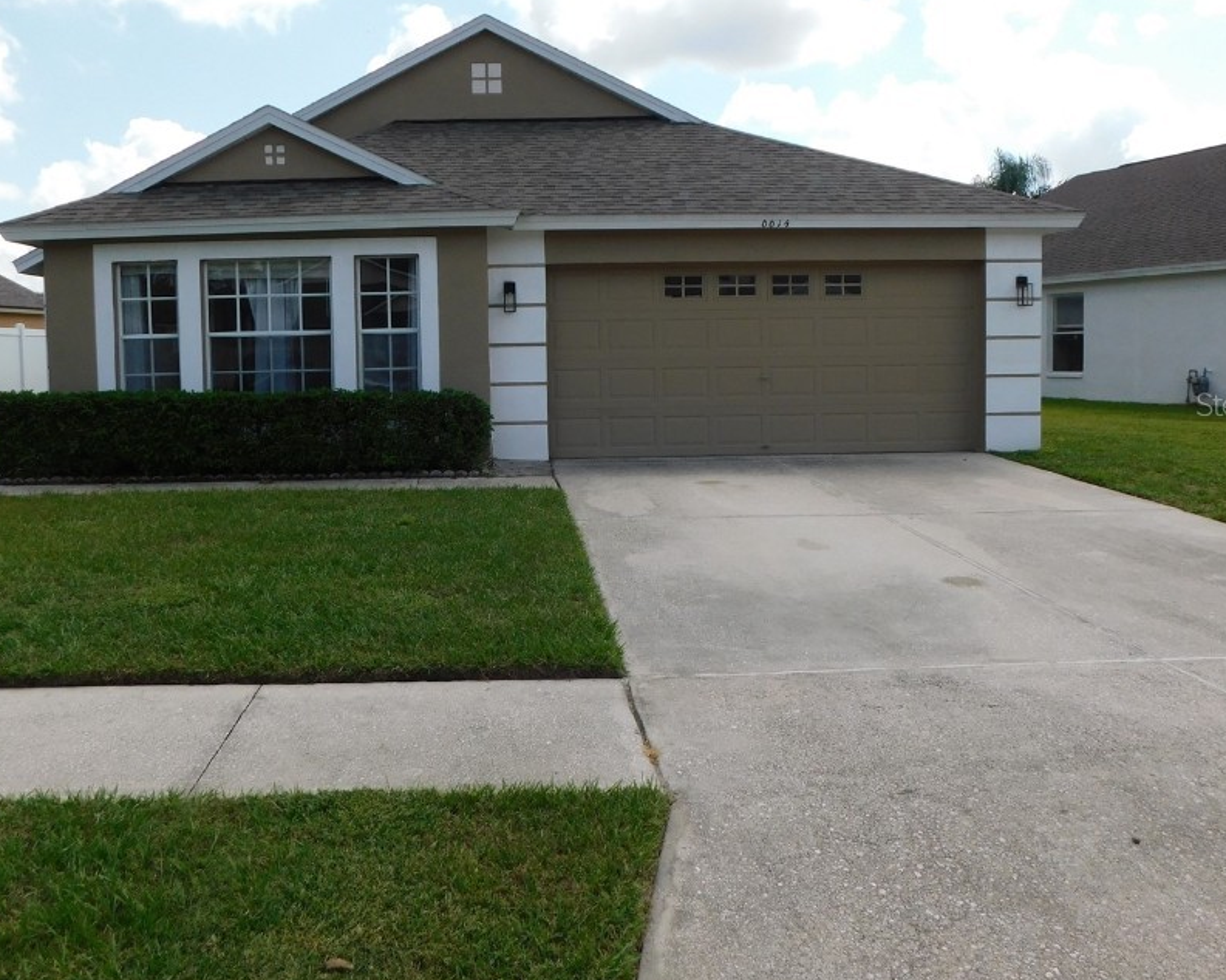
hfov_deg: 60.3
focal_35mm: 29
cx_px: 550
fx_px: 1052
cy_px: 403
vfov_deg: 49.7
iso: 125
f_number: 3
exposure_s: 1/1250
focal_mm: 4
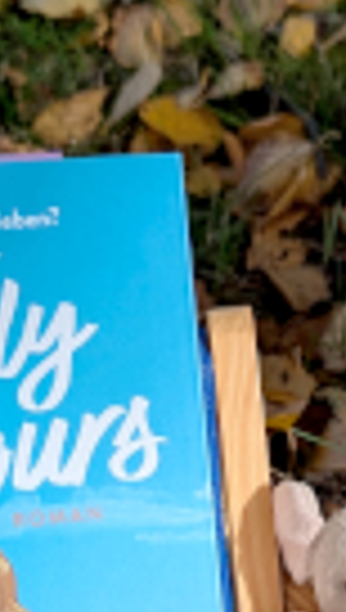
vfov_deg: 21.9
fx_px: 1558
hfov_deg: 12.6
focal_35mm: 96
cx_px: 283
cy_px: 504
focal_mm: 6.81
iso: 51
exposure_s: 1/2137
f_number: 1.85
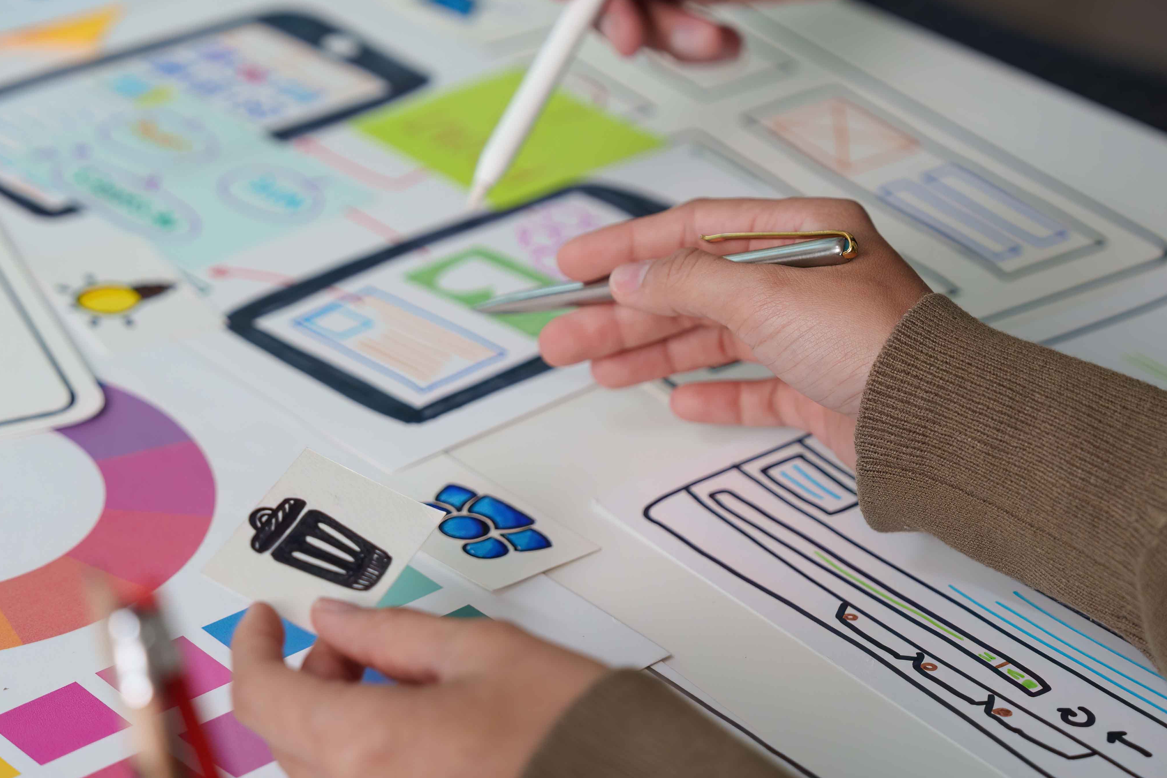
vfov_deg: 11.3
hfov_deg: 16.9
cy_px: 205
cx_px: 445
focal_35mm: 121
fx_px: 3922
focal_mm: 70
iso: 1000
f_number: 2.8
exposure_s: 1/250
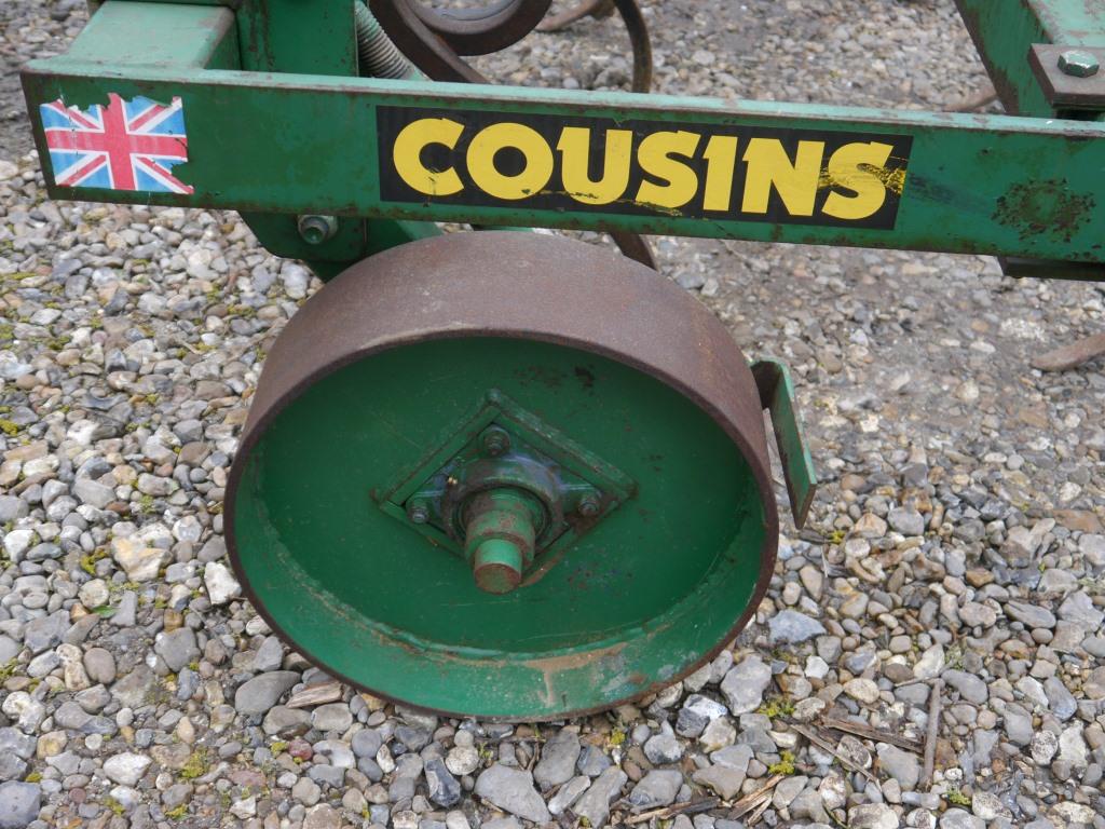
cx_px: 552
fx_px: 1405
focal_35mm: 44
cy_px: 414
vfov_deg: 32.9
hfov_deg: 42.9
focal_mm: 22
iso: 250
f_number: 4.4
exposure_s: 1/60
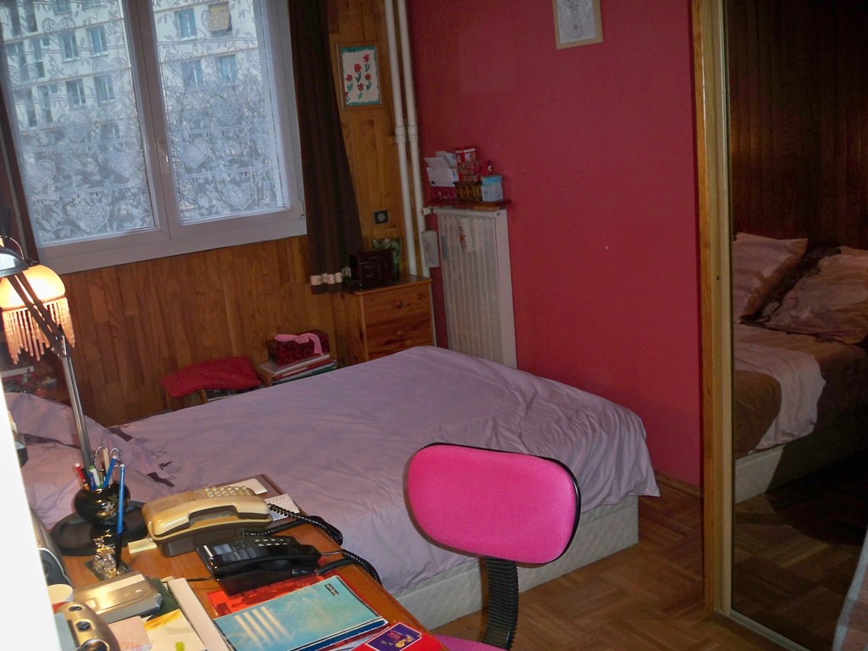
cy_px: 326
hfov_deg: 52.6
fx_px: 878
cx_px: 434
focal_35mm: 35
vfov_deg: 40.7
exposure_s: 1/60
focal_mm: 6.3
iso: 200
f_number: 3.1
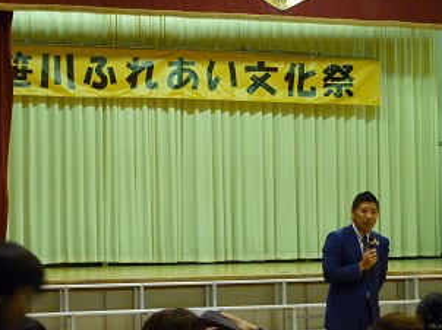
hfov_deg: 18.9
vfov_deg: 14.2
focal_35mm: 104
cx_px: 245
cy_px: 191
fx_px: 1327
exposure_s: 1/20
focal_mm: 8
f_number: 3.2
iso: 400
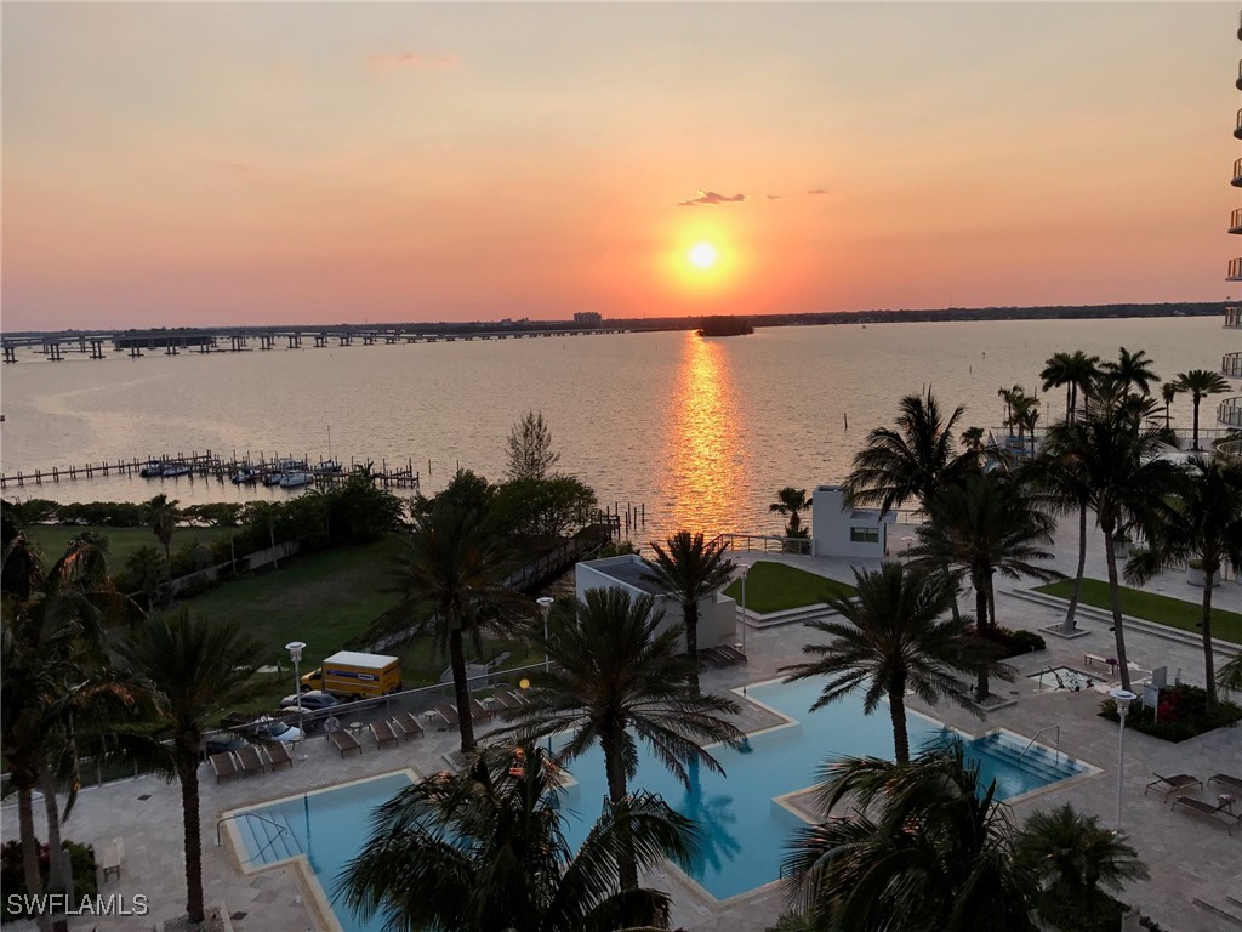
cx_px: 621
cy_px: 466
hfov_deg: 63.4
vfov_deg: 49.7
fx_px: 1005
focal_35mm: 28
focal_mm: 3.99
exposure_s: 1/805
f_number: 1.8
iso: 20
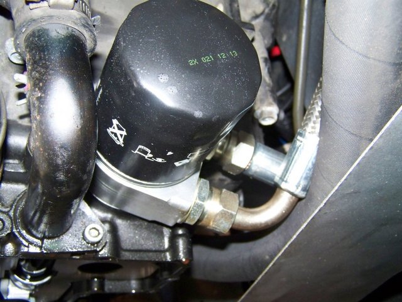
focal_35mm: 38
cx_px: 201
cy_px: 151
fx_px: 441
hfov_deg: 49.0
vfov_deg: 37.7
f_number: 2.8
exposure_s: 1/30
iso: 200
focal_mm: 6.3
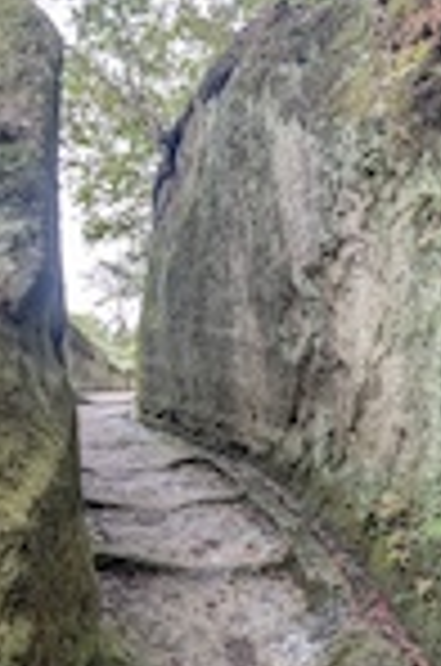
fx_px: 609
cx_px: 207
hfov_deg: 39.8
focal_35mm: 33
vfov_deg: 57.3
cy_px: 317
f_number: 2.2
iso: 49
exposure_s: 1/60
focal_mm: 1.95
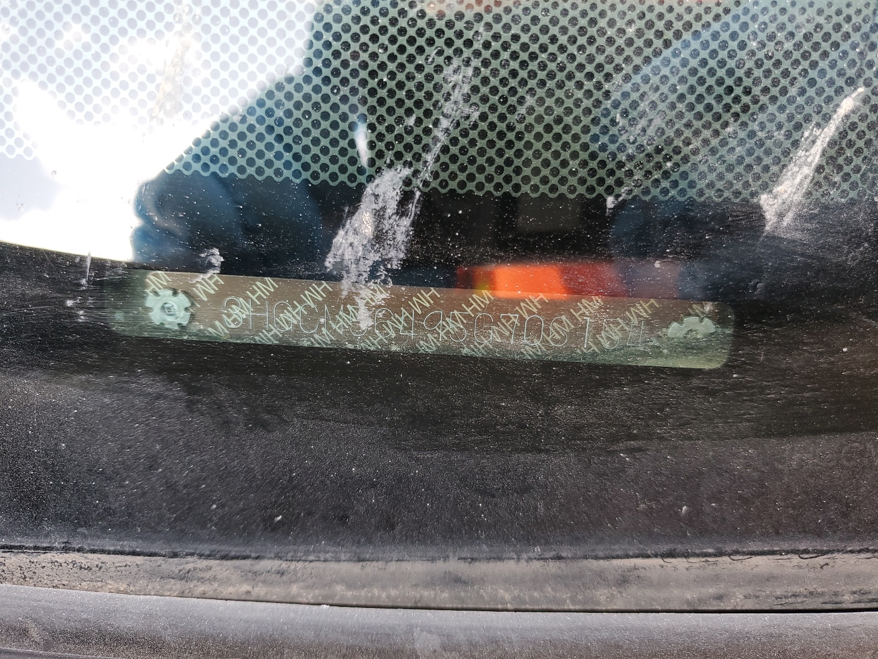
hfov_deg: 67.3
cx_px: 439
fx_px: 659
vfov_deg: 53.1
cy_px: 330
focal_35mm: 26
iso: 83
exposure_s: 1/120
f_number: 1.5
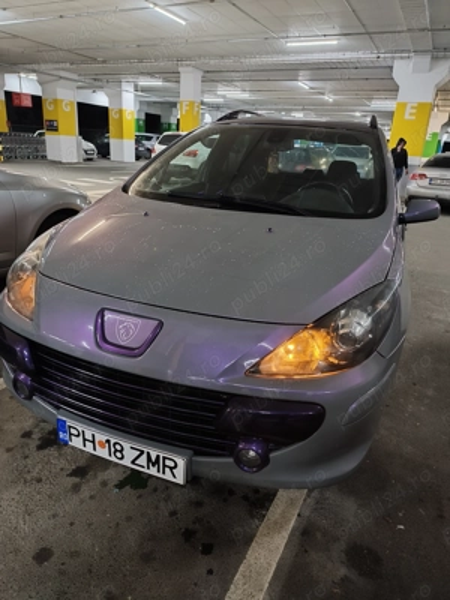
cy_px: 300
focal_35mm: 23
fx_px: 399
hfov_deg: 58.9
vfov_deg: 73.9
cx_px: 225
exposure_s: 1/25
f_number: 1.65
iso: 1600
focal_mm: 6.19
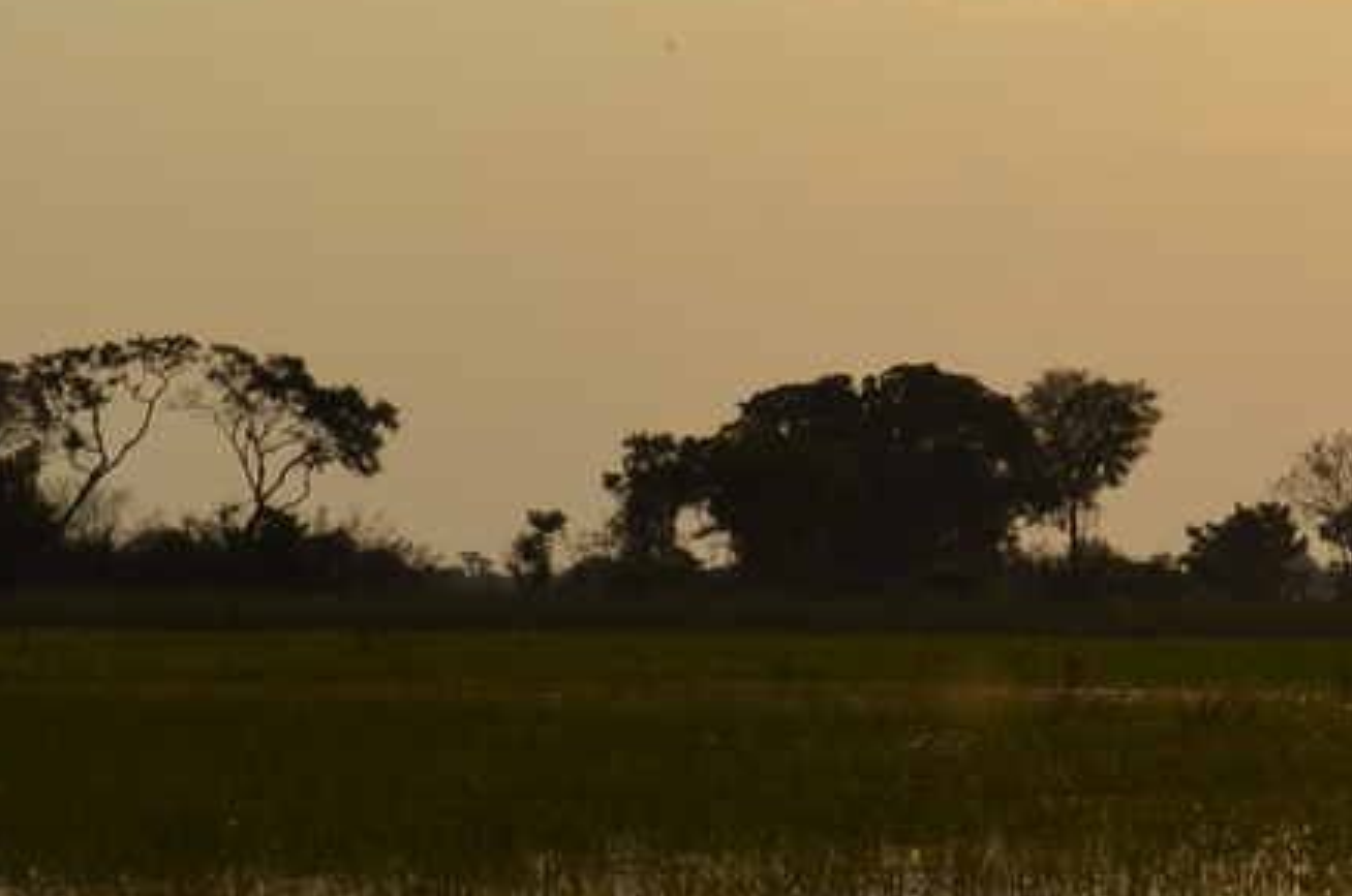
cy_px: 676
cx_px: 1950
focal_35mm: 242
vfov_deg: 5.6
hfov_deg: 8.3
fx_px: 9089
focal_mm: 55
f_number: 10
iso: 100
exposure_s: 1/400
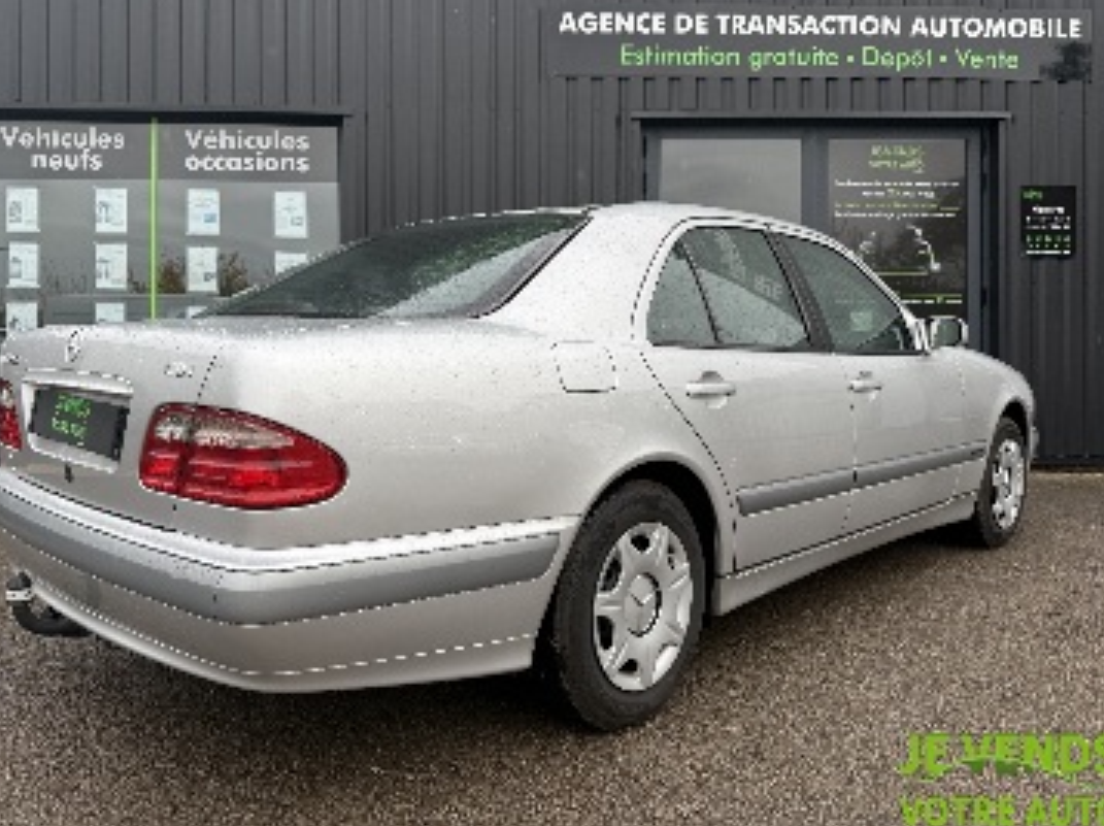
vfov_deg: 49.6
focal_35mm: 28
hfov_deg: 63.3
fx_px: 892
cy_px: 368
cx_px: 495
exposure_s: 1/805
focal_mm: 6.76
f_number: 1.78
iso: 80
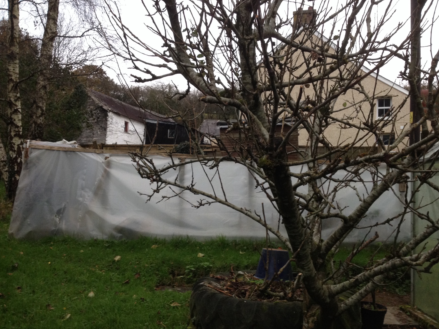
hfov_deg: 51.4
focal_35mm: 36
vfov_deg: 39.7
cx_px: 225
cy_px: 166
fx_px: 457
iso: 100
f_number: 2.4
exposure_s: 1/20
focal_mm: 4.28
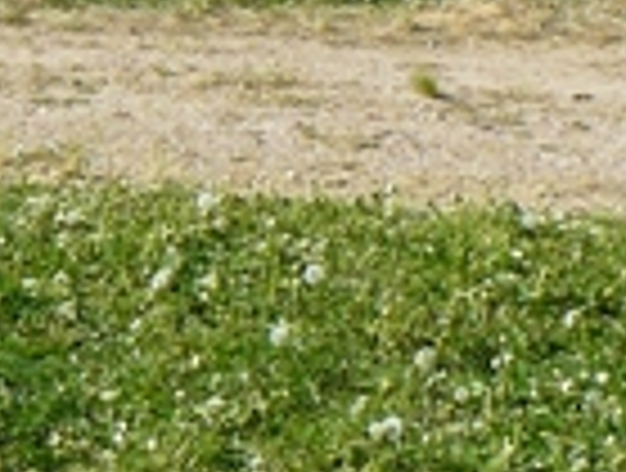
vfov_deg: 9.0
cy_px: -503
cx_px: -95
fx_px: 2810
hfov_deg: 12.5
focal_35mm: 155
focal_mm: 6
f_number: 6.3
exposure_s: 1/500
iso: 200
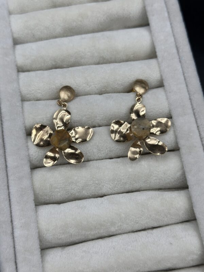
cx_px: 102
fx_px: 377
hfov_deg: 30.3
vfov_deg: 39.7
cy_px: 136
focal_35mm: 48
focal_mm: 6.86
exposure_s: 1/1157
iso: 80
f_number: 1.78
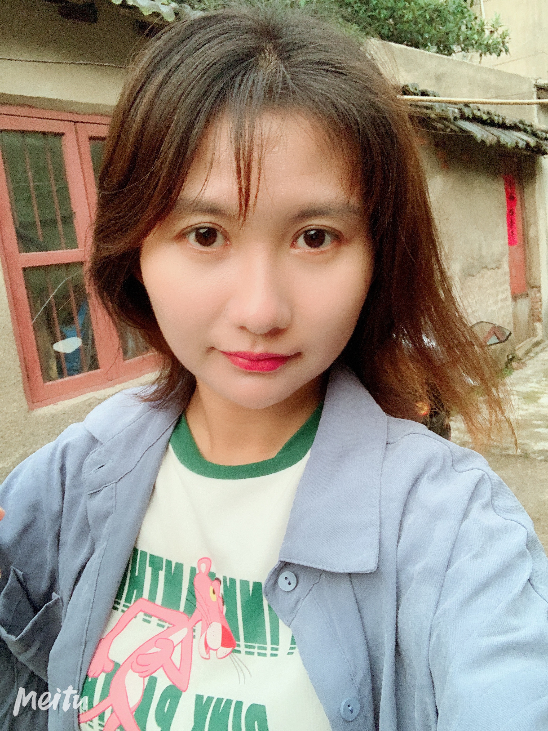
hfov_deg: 44.2
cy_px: 366
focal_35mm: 32
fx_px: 675
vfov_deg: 56.8
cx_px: 274
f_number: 2.2
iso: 320
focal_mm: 2.87
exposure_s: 1/37
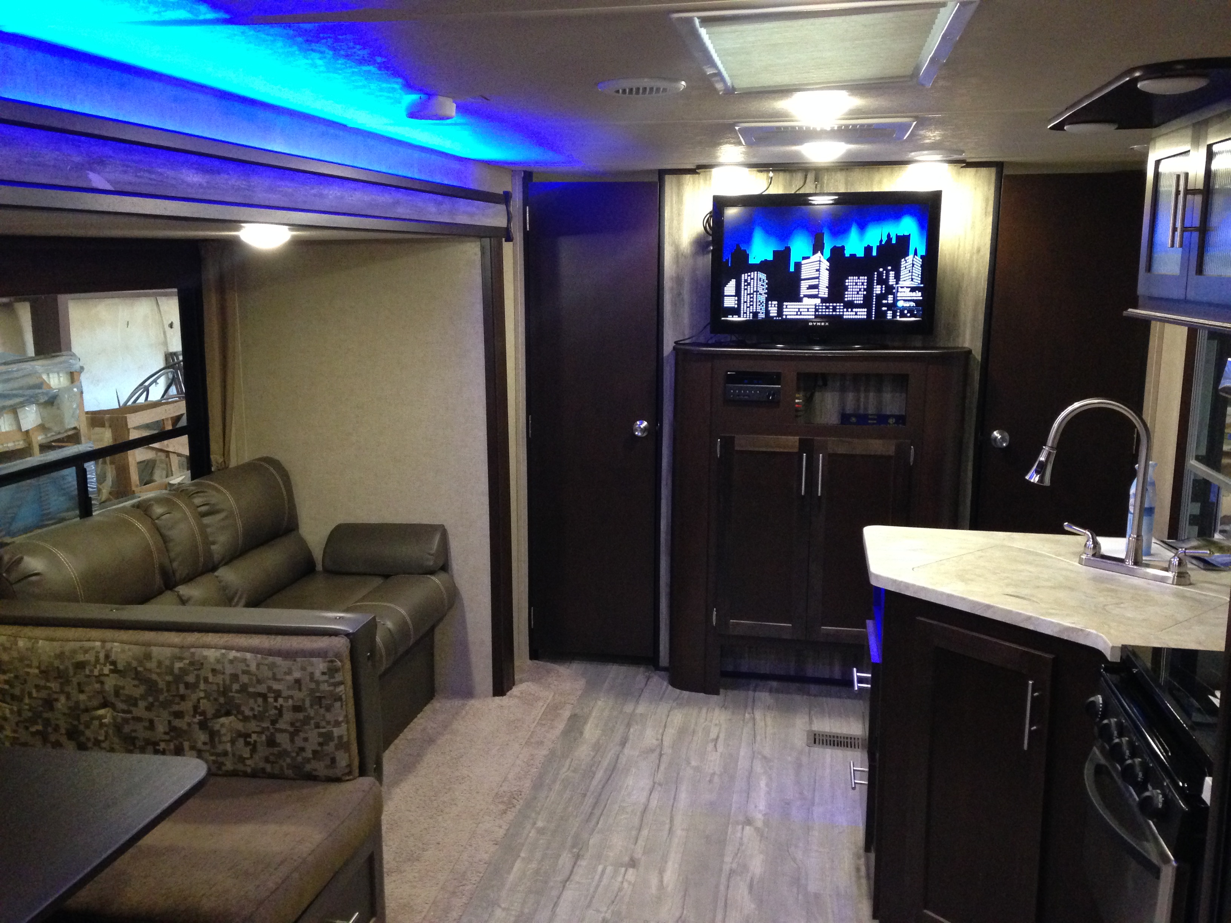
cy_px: 462
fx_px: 1174
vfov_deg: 42.9
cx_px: 616
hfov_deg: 55.4
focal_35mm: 33
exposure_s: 1/20
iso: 400
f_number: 2.4
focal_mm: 4.12
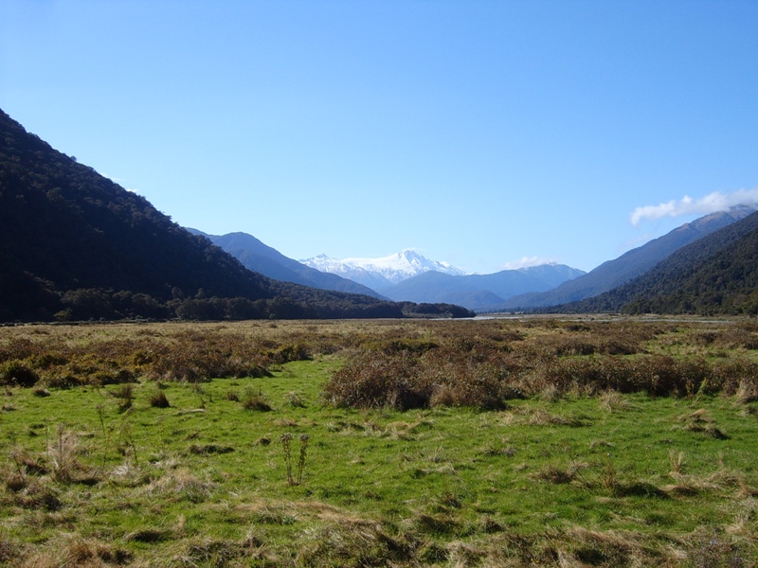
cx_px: 379
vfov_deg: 40.7
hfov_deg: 52.6
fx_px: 766
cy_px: 284
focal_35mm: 35
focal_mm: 5.8
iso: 50
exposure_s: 1/350
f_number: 5.8
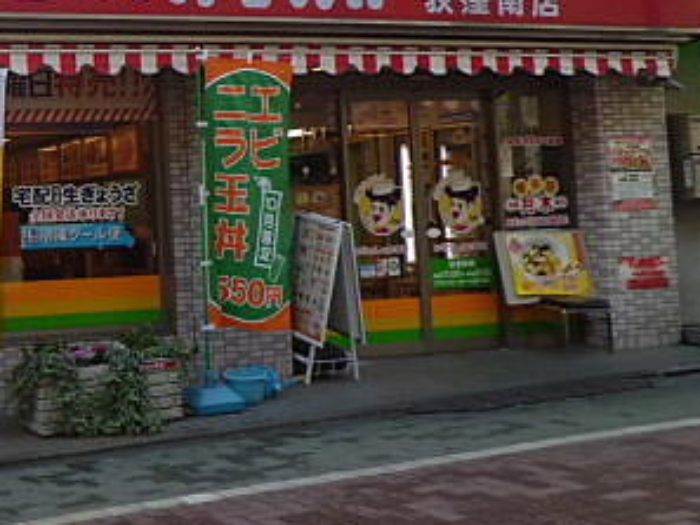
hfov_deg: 31.2
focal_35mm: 56
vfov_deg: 25.9
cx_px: -38
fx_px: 1133
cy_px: 162
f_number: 2.8
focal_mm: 4.7
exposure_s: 1/400
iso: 100
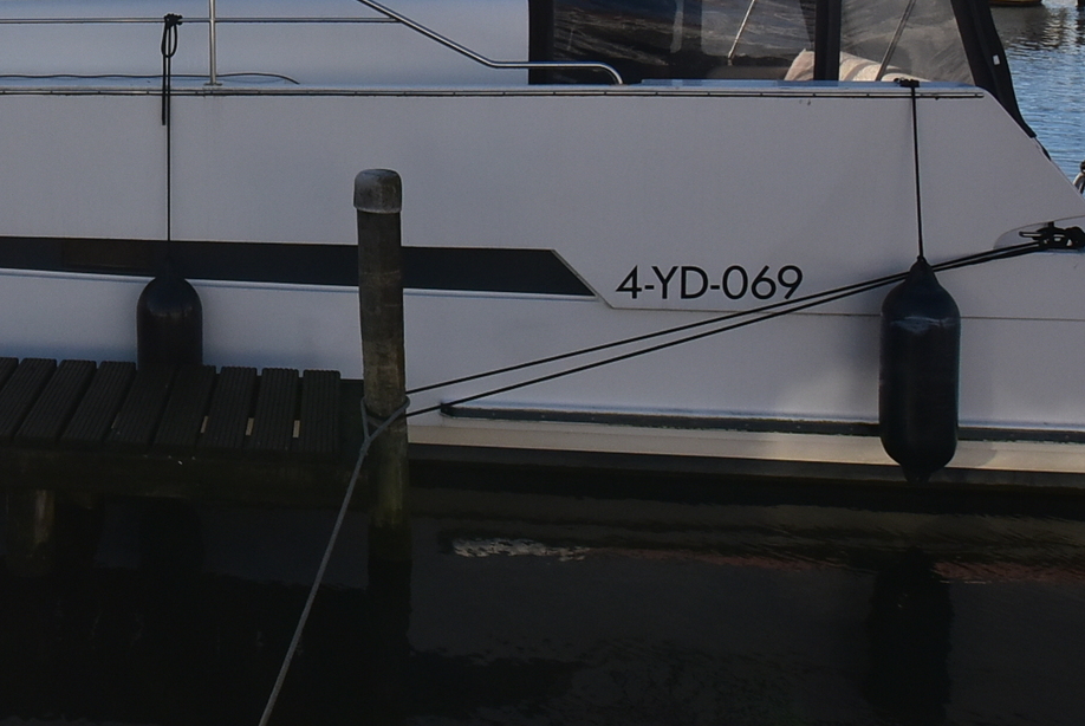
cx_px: 43
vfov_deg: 26.5
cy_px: 44
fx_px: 1478
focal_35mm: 49
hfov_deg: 36.8
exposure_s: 1/500
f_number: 11
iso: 400
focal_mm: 12
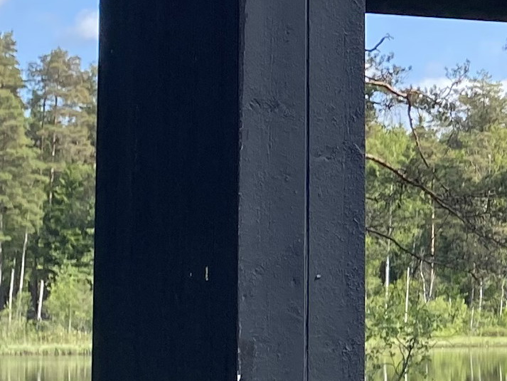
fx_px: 2051
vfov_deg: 10.6
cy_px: 231
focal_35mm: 140
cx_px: 933
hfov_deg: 12.7
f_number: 1.8
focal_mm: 4.25
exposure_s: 1/942
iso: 32
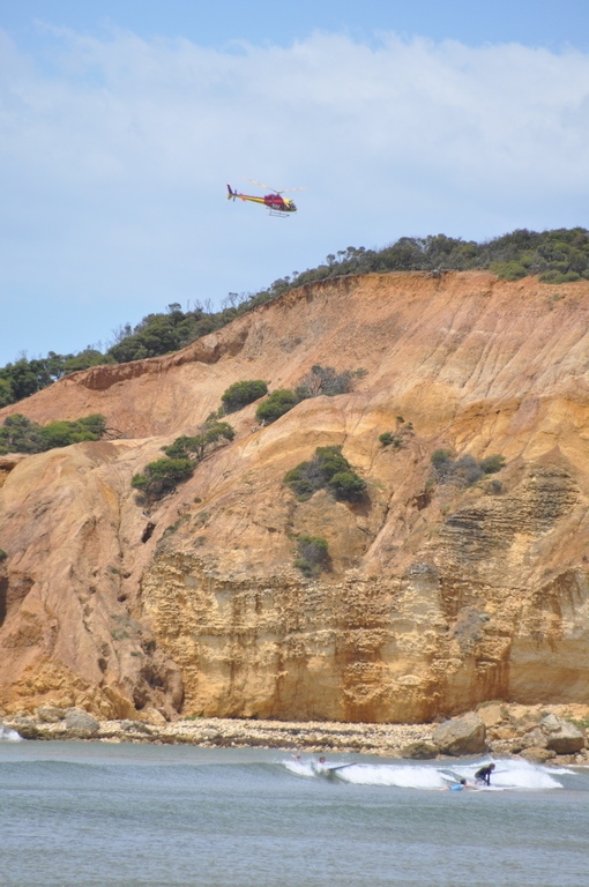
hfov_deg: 4.6
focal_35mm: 300
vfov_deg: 6.9
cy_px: 444
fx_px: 7382
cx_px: 294
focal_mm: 200
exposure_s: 1/1600
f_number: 5.6
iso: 400
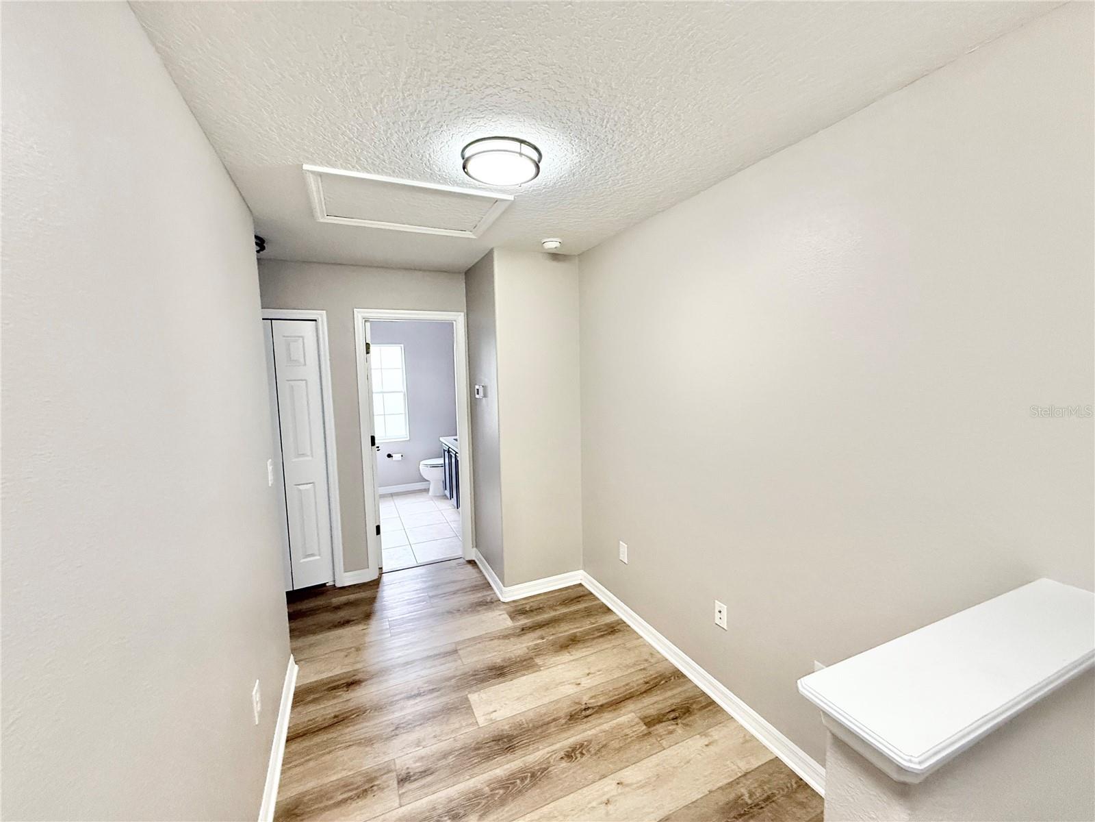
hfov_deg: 102.1
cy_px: 411
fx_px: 443
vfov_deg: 85.7
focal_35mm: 14
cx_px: 548
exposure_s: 1/120
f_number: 2.2
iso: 320
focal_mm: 2.22
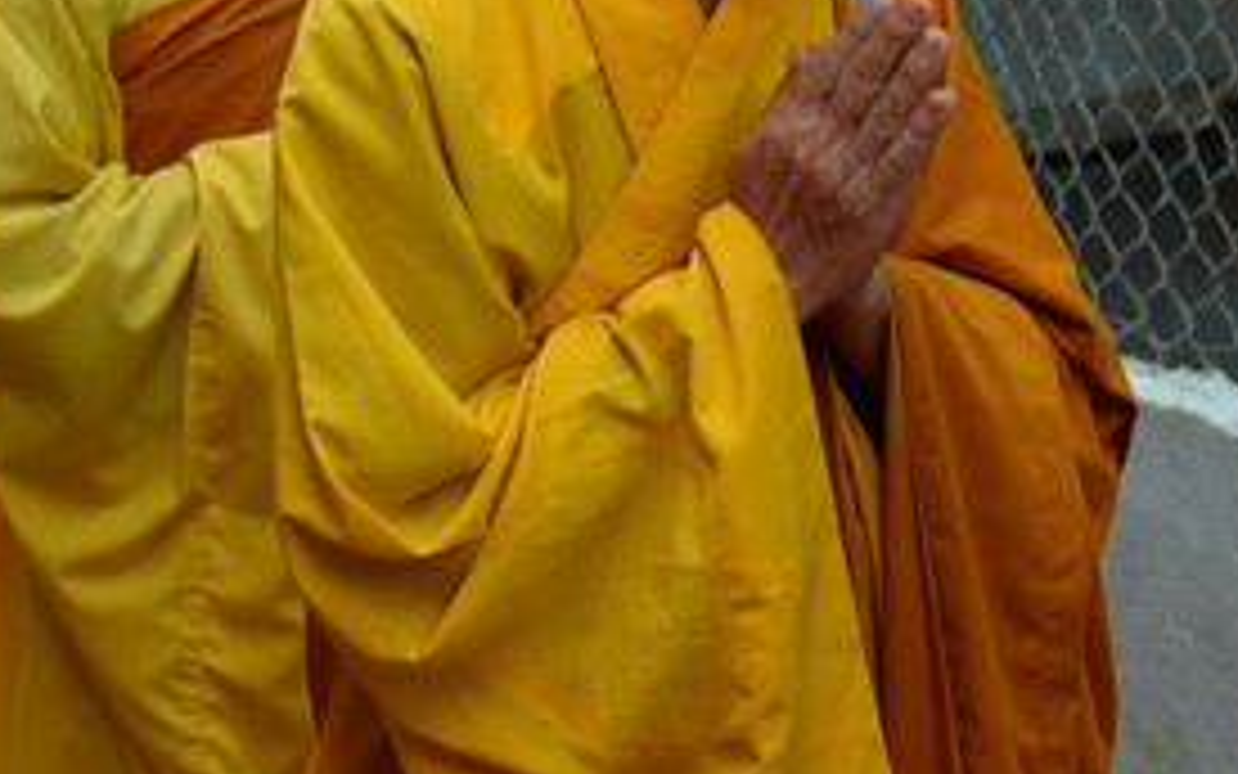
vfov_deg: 16.3
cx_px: 752
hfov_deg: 26.7
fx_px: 2598
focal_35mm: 77
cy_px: -140
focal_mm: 32
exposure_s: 1/320
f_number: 4.5
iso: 160
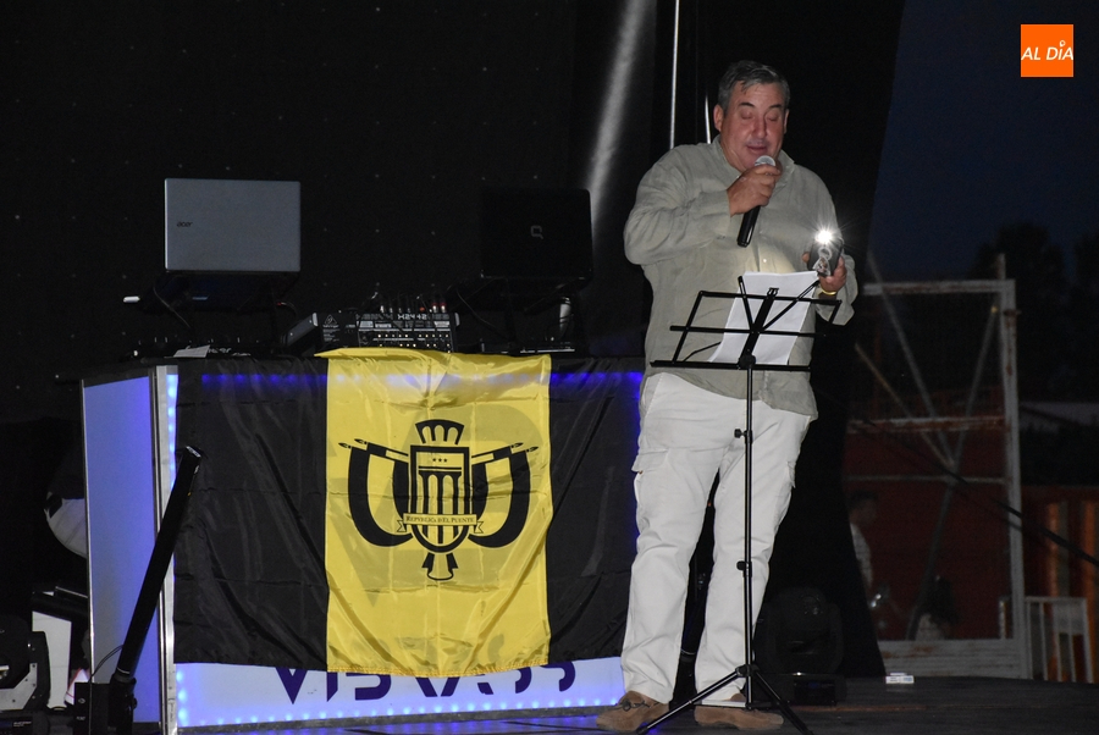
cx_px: 550
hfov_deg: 13.0
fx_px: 4813
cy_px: 368
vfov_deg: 8.7
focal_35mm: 158
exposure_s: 1/60
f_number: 5.6
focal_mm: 105
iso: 6400
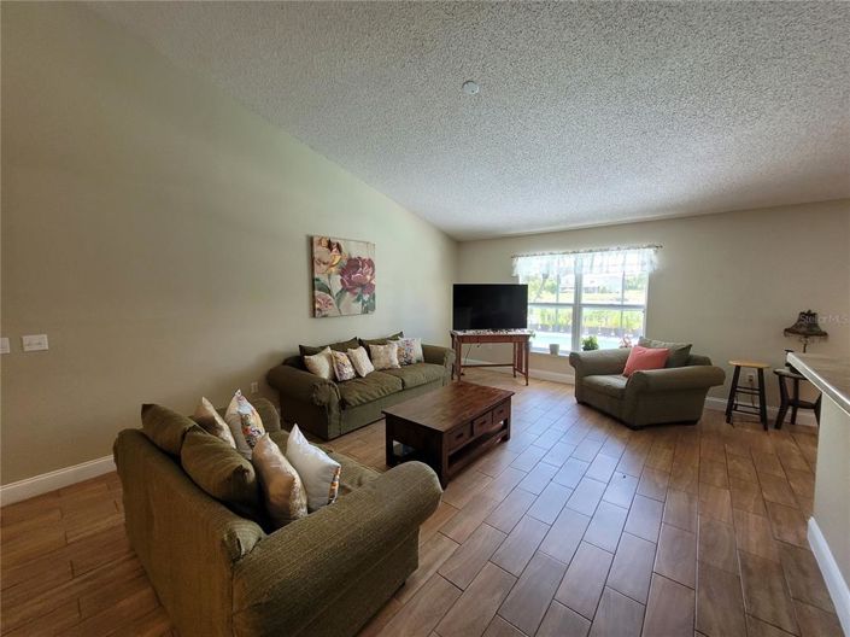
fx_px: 319
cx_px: 425
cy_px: 318
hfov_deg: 106.2
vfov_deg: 89.9
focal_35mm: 13
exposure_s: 1/60
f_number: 2.2
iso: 200
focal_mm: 1.74
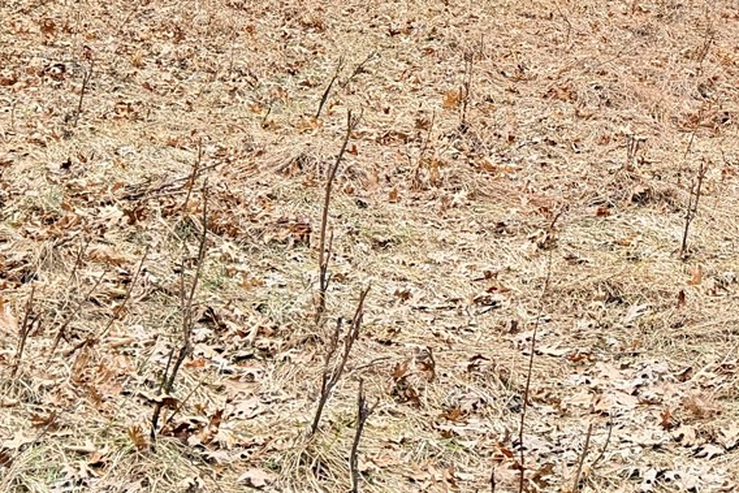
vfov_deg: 14.5
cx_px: 891
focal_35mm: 90
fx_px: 1848
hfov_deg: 21.0
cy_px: -170
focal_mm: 6.76
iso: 100
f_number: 1.78
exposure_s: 1/689
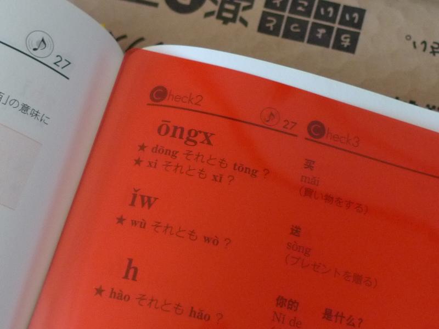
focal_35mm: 54
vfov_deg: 27.0
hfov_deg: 35.5
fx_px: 685
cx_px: 220
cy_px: 164
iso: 400
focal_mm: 6.3
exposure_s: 1/15
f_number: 2.5
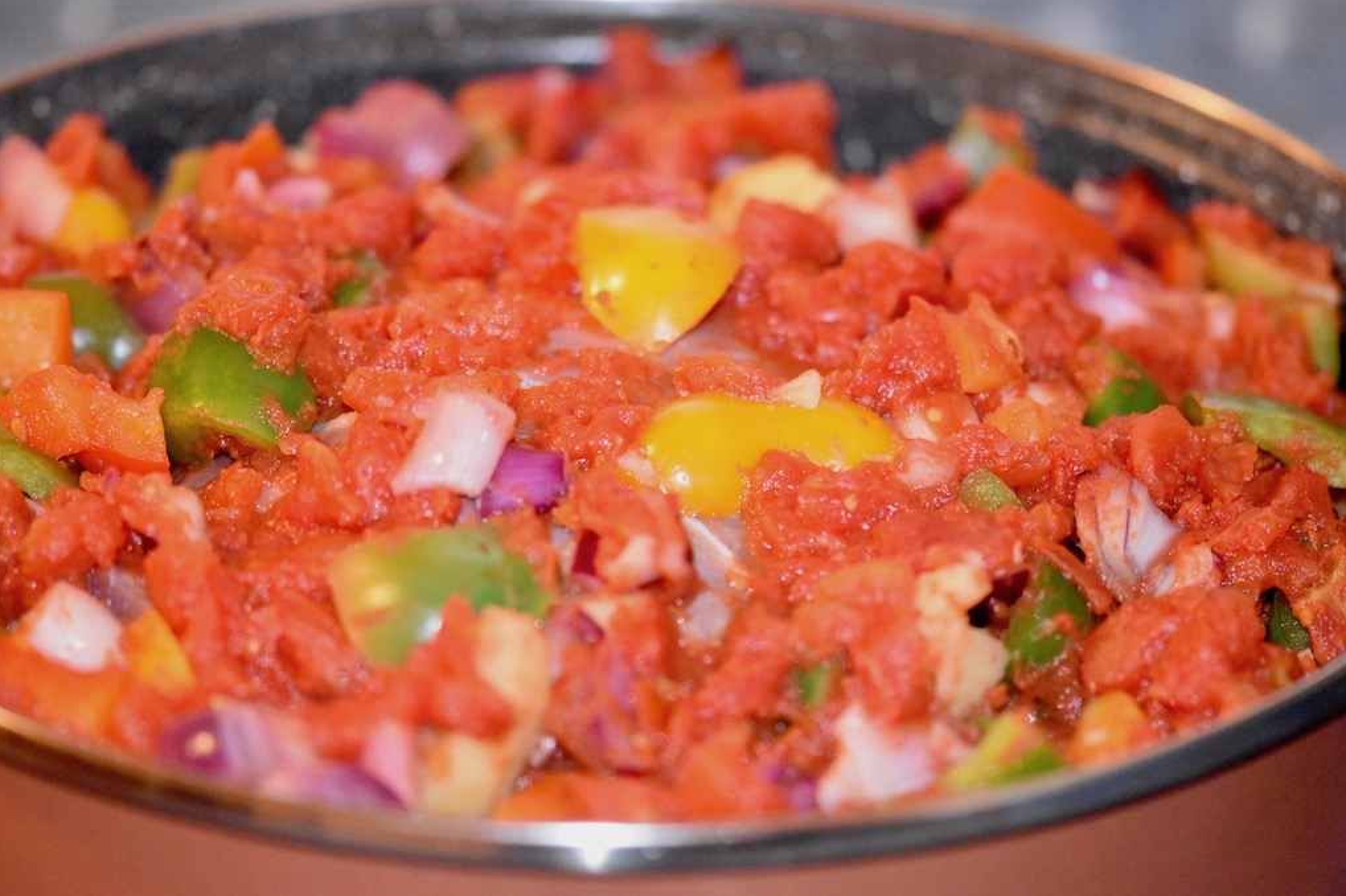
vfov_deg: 8.7
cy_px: 446
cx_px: 672
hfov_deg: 13.0
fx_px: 5924
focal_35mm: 159
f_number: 3.2
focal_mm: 105
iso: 6400
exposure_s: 1/60
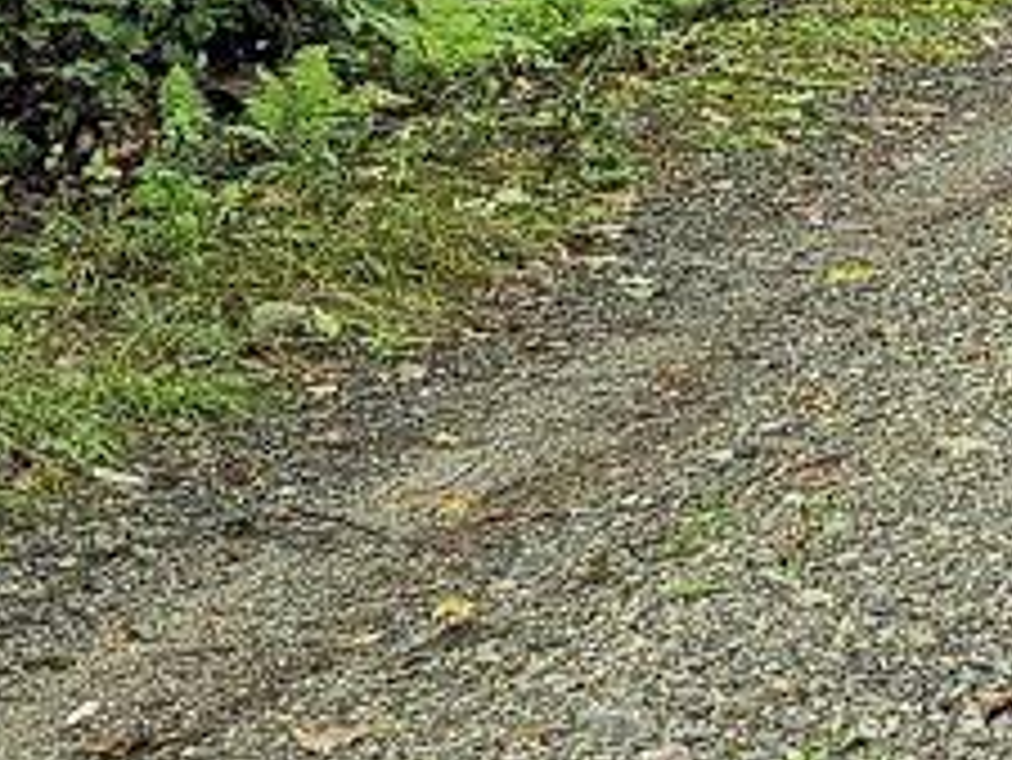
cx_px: 1639
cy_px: -481
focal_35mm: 136
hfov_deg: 13.4
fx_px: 3978
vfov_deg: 10.4
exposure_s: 1/180
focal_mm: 6.3
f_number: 1.7
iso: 100
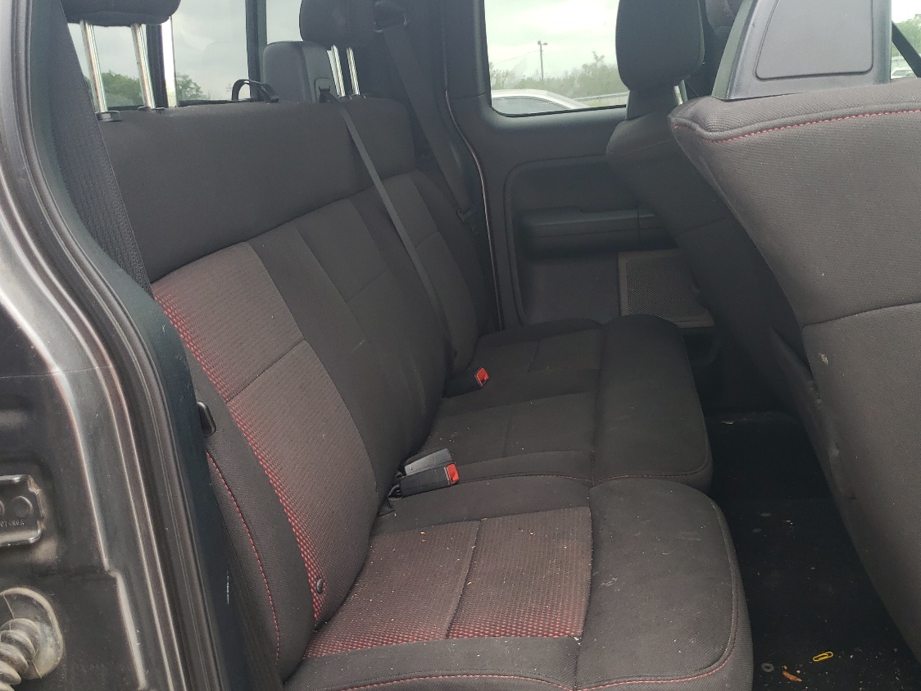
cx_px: 447
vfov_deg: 38.6
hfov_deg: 50.1
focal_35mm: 37
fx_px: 984
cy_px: 317
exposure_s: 1/116
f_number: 1.5
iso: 50
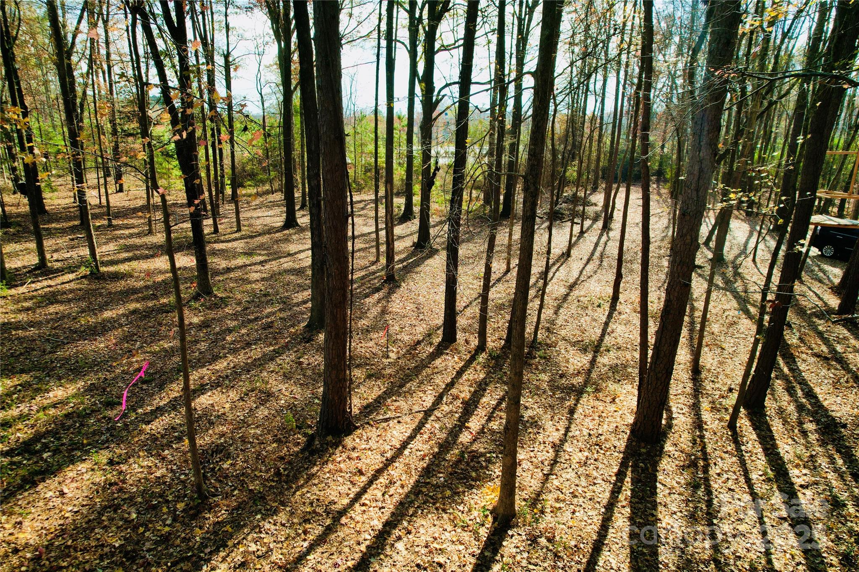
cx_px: 430
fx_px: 525
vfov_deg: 57.2
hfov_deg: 78.6
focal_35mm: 22
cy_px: 286
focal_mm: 8.38
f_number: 2.8
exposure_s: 1/1000
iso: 100
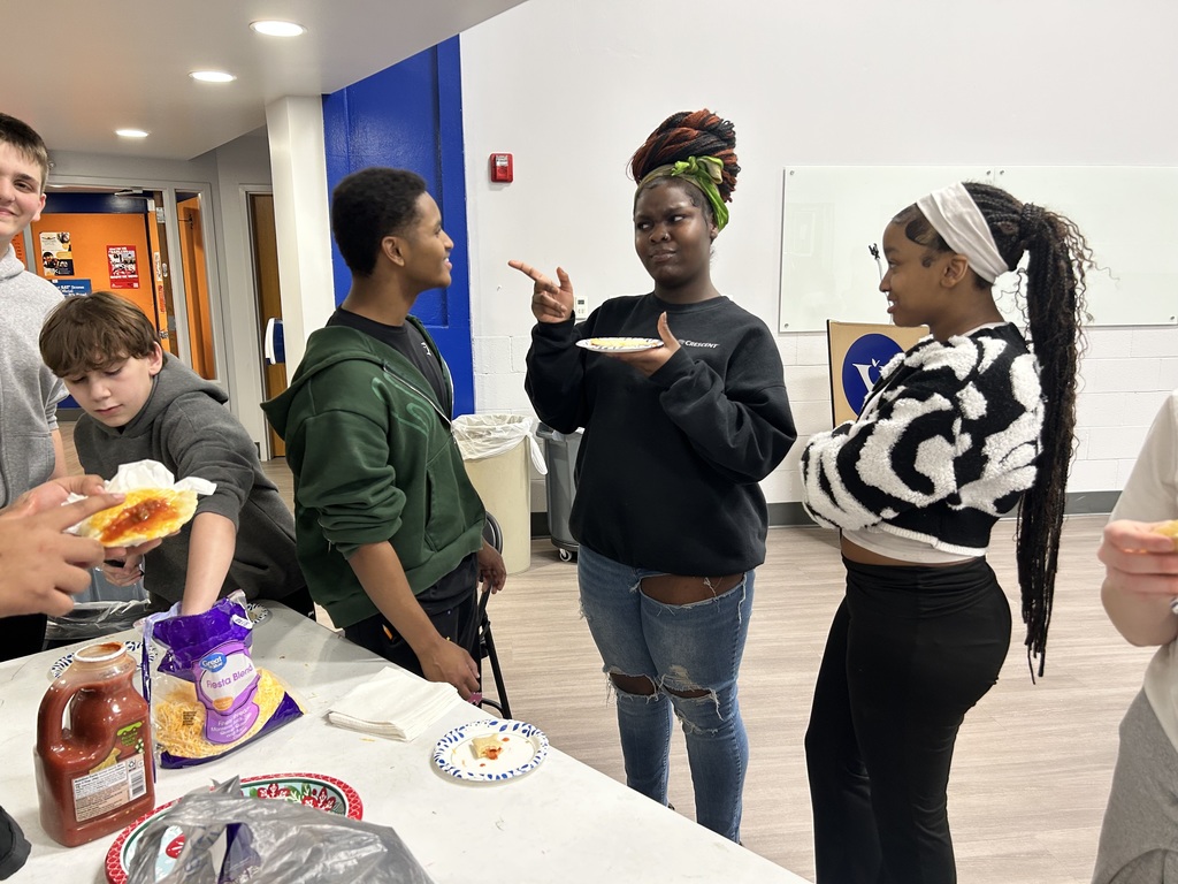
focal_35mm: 26
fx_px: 885
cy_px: 442
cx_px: 589
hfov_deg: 67.3
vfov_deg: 53.1
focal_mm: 5.7
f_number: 1.5
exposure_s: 1/60
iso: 100
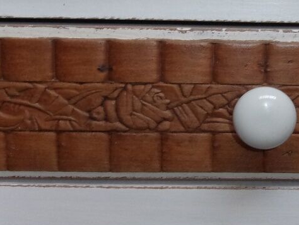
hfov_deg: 23.6
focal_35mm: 81
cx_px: 261
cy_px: 85
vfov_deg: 18.2
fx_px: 700
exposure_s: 1/34
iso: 99
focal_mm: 4.3
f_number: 3.3
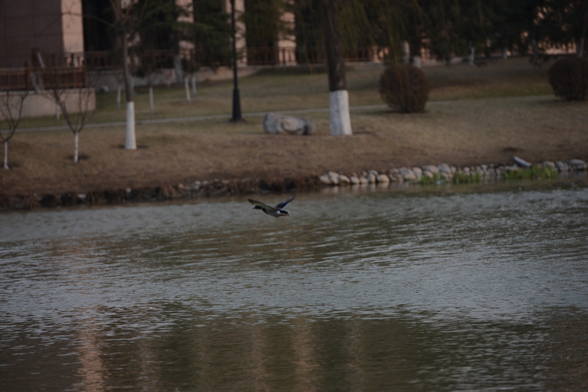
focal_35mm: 200
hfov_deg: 10.3
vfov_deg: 6.9
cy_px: 196
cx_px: 294
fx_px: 3268
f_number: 4
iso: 640
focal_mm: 200
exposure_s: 1/2500
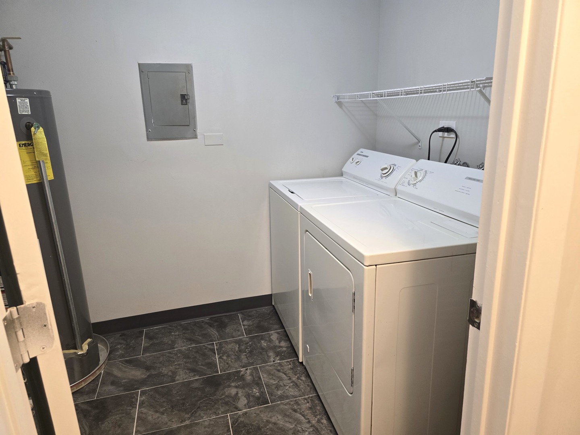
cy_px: 218
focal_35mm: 23
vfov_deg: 58.9
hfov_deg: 73.9
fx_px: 385
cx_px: 290
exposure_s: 1/120
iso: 400
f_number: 1.7
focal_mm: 6.3
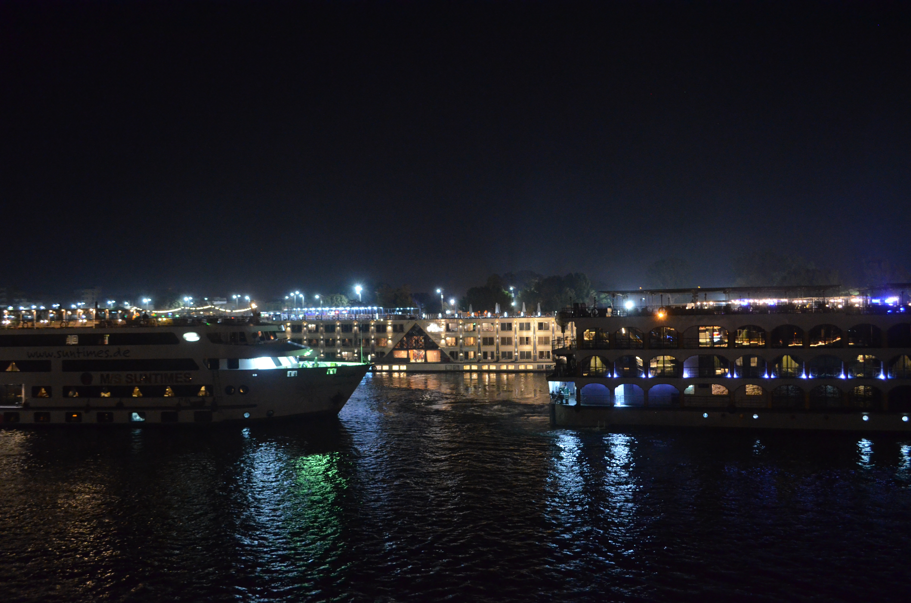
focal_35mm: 27
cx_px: 456
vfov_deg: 47.7
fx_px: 682
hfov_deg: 67.5
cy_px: 302
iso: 3200
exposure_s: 1/13
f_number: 3.5
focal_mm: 18
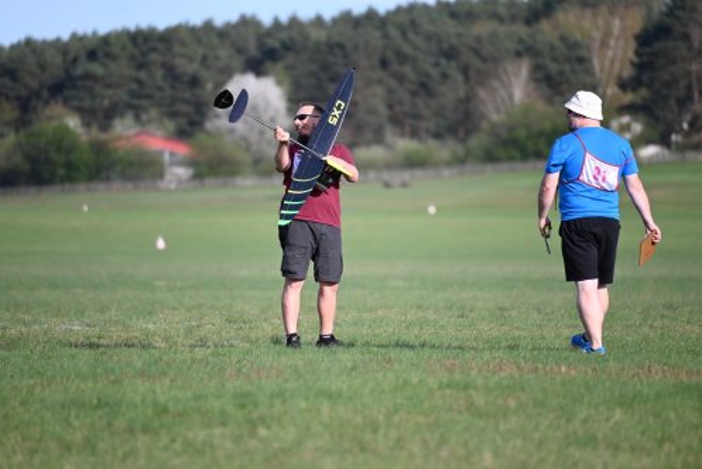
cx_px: 351
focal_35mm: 400
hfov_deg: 5.2
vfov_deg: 3.4
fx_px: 7804
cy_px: 234
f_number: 6.3
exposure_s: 1/800
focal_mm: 400
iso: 320
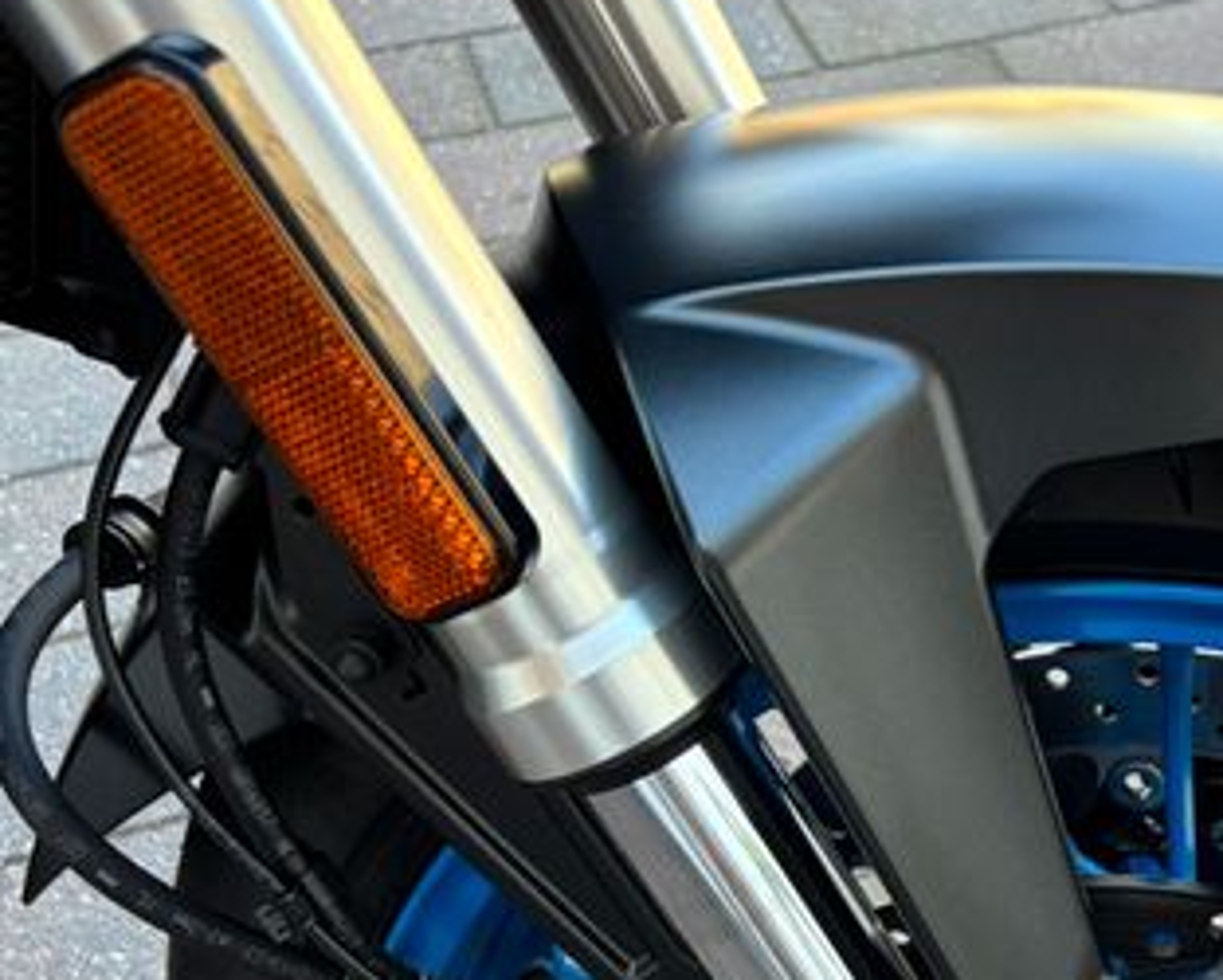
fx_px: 1883
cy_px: 882
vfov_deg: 28.1
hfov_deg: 33.8
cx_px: 1129
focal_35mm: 52
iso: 100
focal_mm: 5.96
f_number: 1.6
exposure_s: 1/121
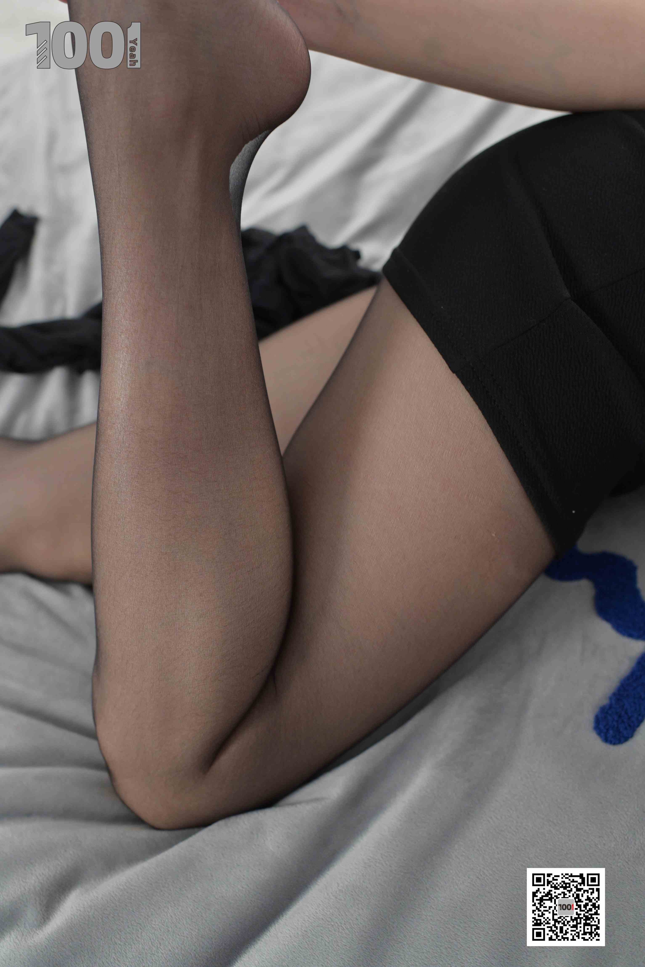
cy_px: 484
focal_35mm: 35
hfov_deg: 37.9
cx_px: 322
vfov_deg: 54.4
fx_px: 940
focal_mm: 35
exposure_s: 1/160
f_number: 4
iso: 640
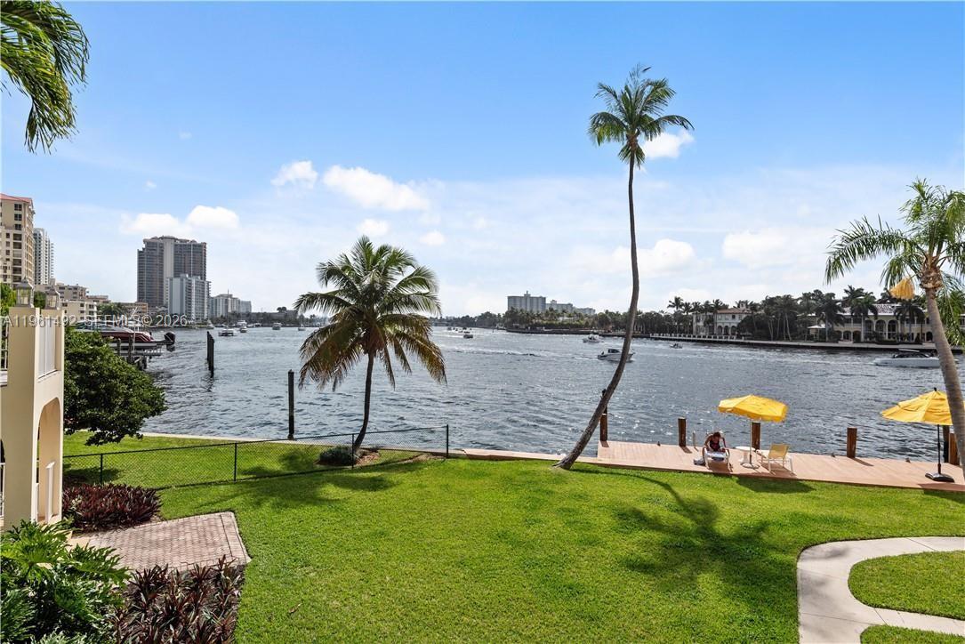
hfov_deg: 84.0
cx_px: 482
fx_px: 536
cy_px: 322
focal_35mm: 20
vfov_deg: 62.0
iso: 250
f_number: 8
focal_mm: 20
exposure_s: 1/1250
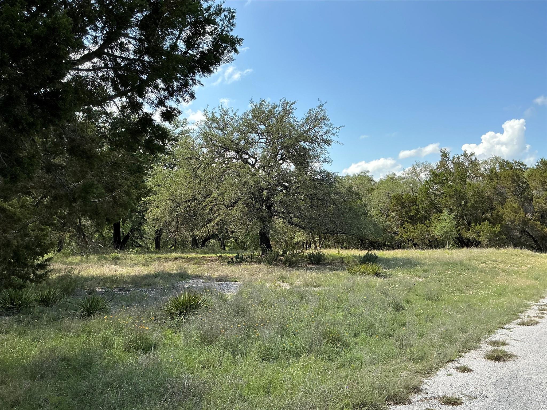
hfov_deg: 63.4
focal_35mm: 28
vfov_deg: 49.7
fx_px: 442
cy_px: 205
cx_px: 274
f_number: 1.8
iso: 25
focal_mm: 3
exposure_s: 1/1342
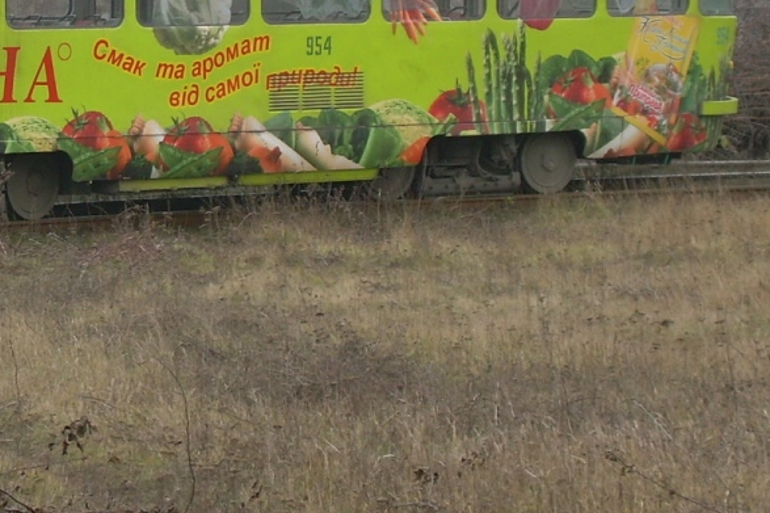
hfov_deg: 8.8
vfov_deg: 5.8
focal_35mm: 234
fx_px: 5003
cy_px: -33
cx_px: 111
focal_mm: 18.9
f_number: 4.9
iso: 50
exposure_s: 1/42.4
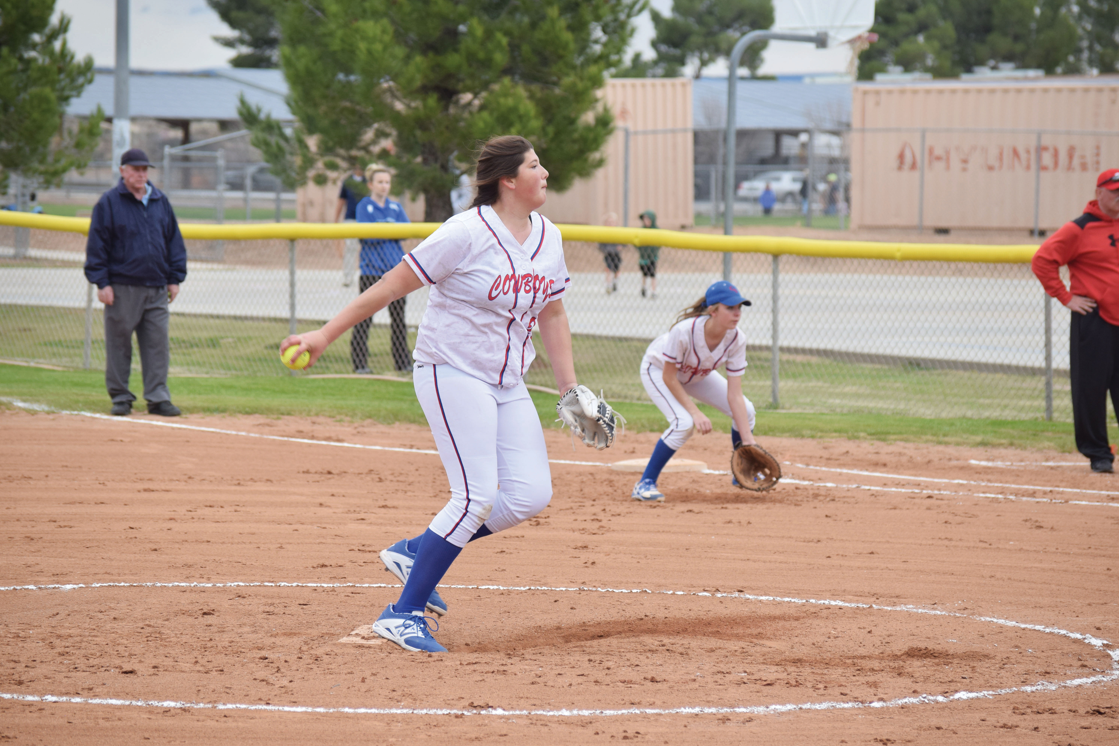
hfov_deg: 11.4
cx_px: 560
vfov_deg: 7.6
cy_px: 375
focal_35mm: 181
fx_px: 5626
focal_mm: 120
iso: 400
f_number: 5
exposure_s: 1/800
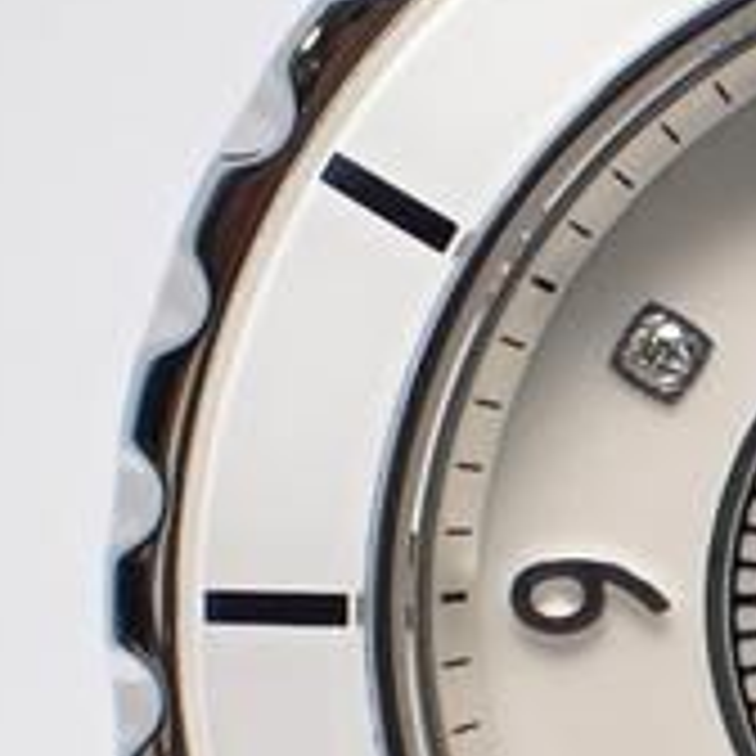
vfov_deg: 5.5
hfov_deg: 5.5
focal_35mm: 317
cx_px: 1120
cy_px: 616
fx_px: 7833
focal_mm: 16.79
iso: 250
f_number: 4.7
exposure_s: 1/100
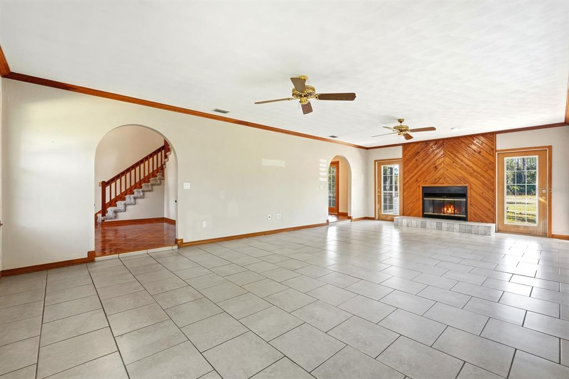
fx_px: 253
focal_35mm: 16
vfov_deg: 73.7
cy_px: 190
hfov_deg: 96.8
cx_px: 284
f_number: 8
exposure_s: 1/1250
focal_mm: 16
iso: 2500
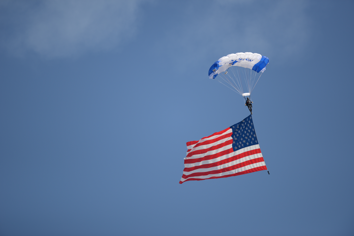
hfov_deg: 10.3
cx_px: 177
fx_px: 1967
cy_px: 118
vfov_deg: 6.9
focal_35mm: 200
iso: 100
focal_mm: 200
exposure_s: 1/1600
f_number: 2.8
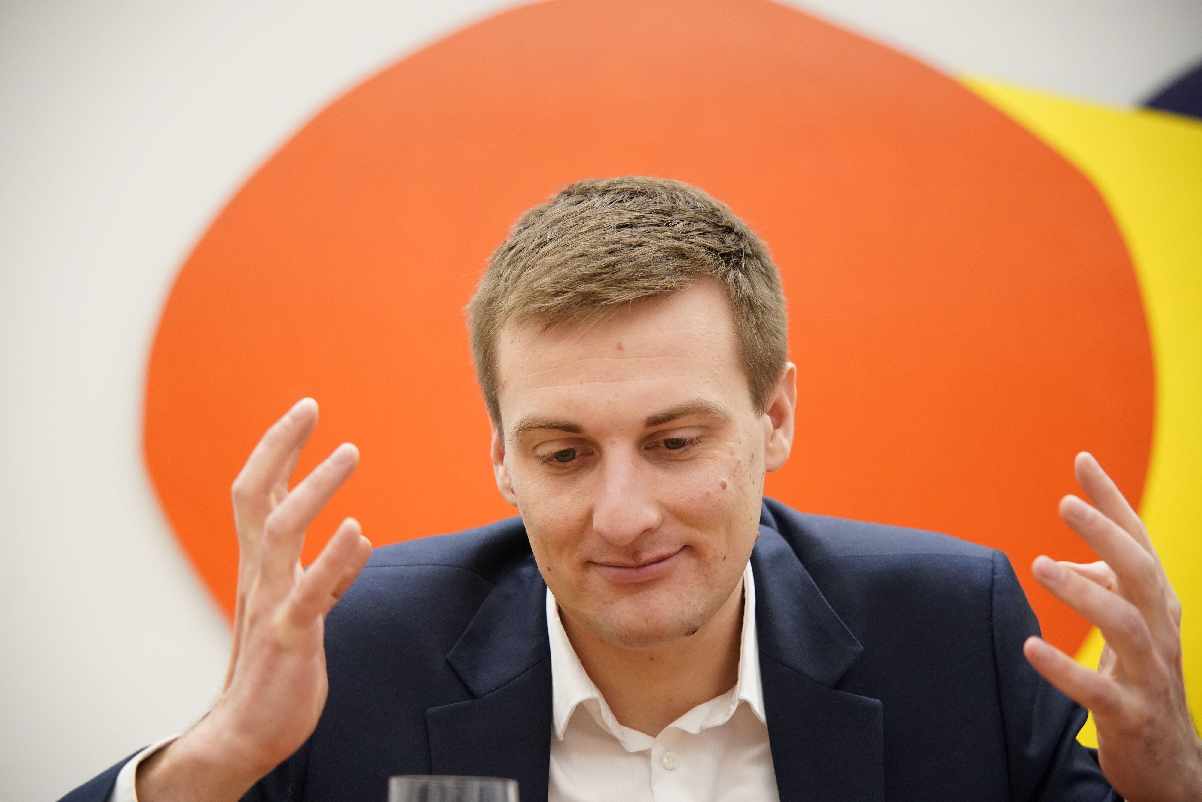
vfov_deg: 15.9
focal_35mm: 86
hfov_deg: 23.6
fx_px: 2871
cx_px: 601
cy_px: 401
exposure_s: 1/200
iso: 5000
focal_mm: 86
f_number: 4.5
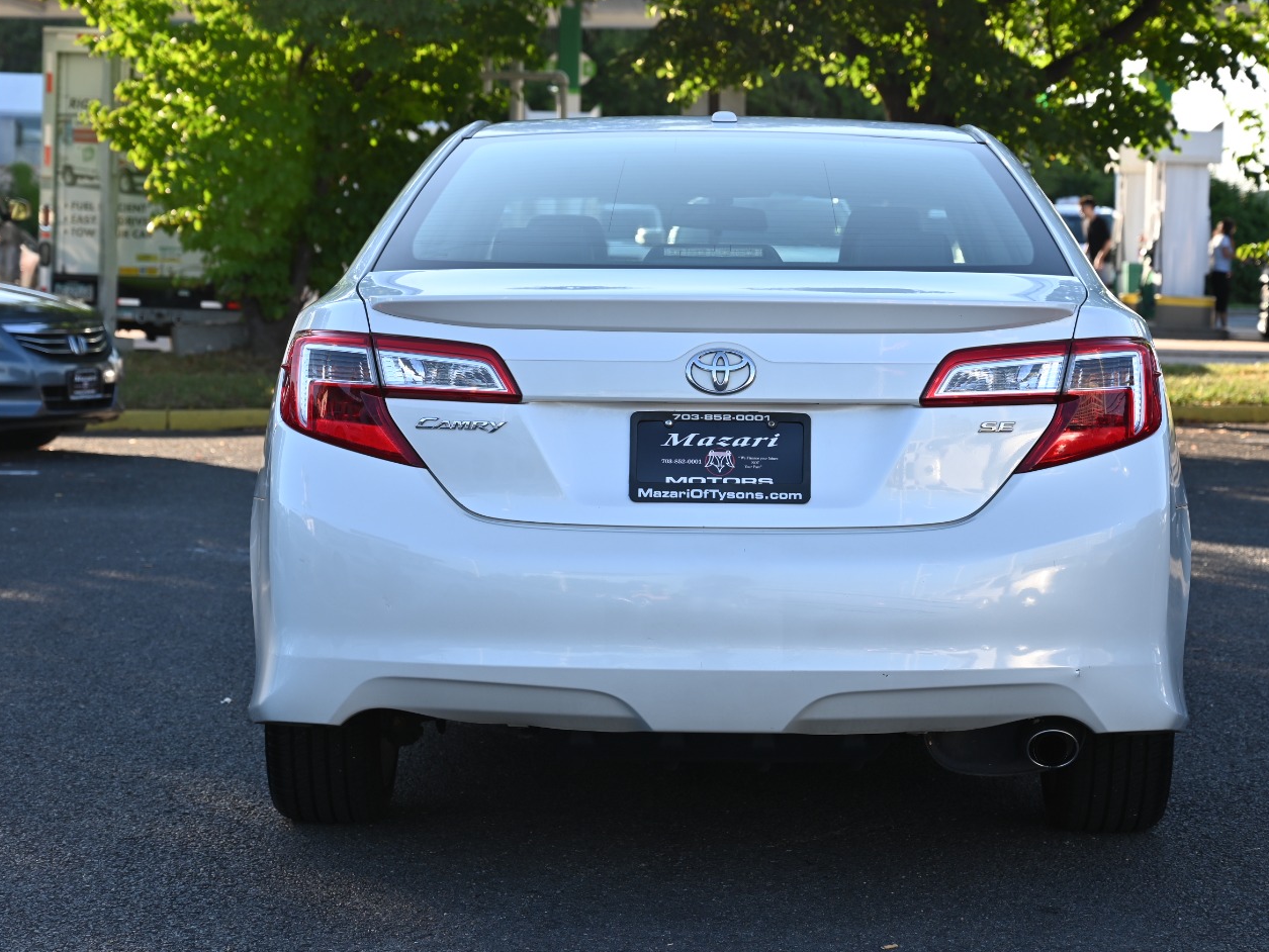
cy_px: 496
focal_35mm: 87
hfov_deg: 22.5
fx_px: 3190
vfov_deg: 17.0
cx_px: 718
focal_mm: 70
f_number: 5.6
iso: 200
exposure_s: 1/250
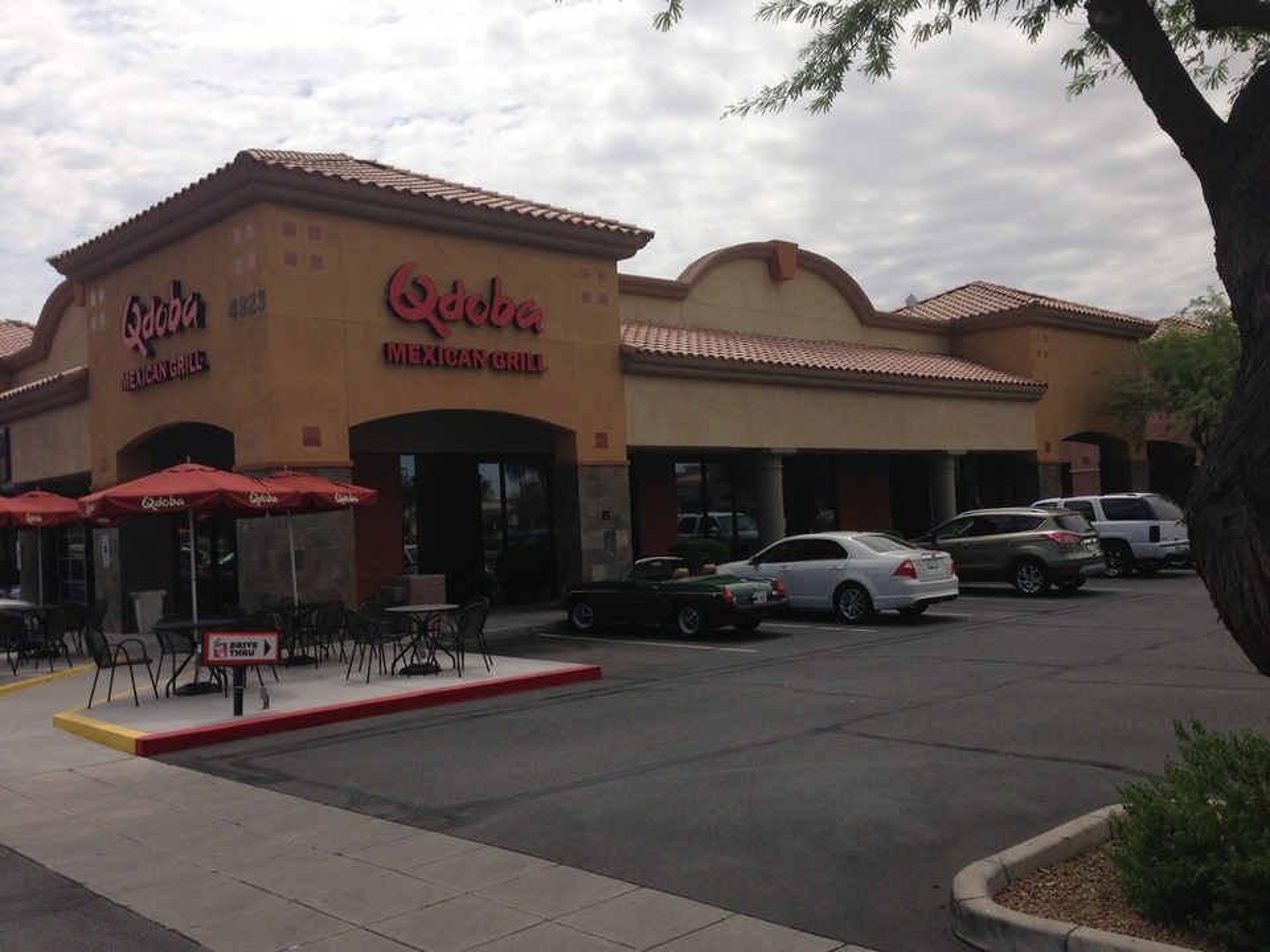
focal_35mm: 33
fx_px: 1211
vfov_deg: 42.9
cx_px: 635
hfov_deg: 55.4
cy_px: 476
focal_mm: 4.13
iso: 50
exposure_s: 1/2710
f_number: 2.4
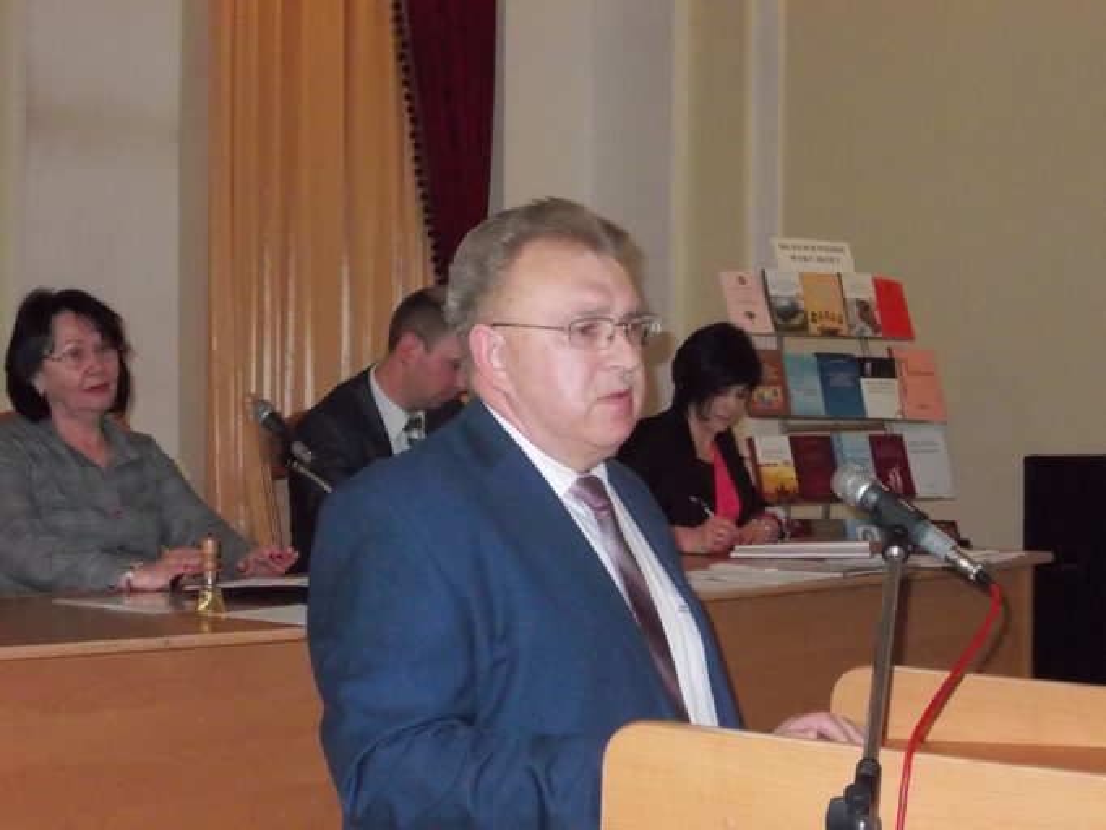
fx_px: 2269
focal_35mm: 71
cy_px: 415
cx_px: 553
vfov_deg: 20.7
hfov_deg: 27.4
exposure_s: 1/60
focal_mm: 10
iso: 800
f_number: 4.3
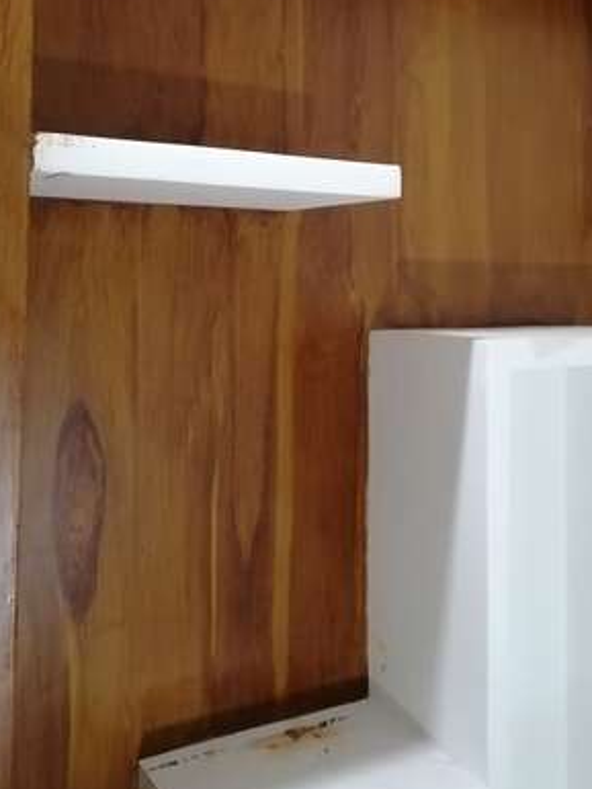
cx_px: 289
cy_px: 251
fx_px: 820
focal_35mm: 36
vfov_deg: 50.2
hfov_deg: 39.7
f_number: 1.8
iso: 640
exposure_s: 1/100
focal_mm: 3.62
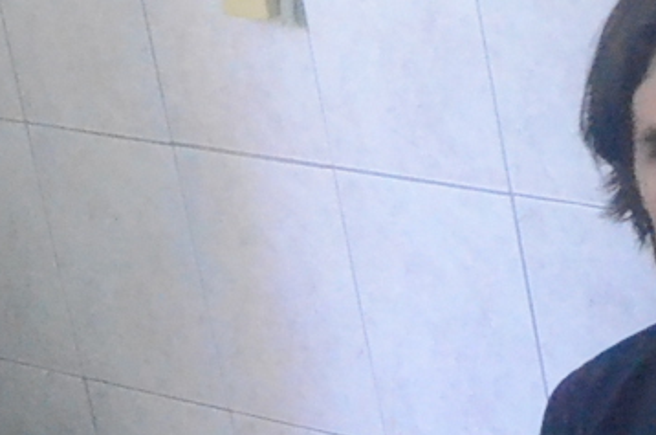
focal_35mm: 186
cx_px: 581
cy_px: 132
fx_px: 3382
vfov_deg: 7.3
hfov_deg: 11.0
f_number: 7.1
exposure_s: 1/200
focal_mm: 18
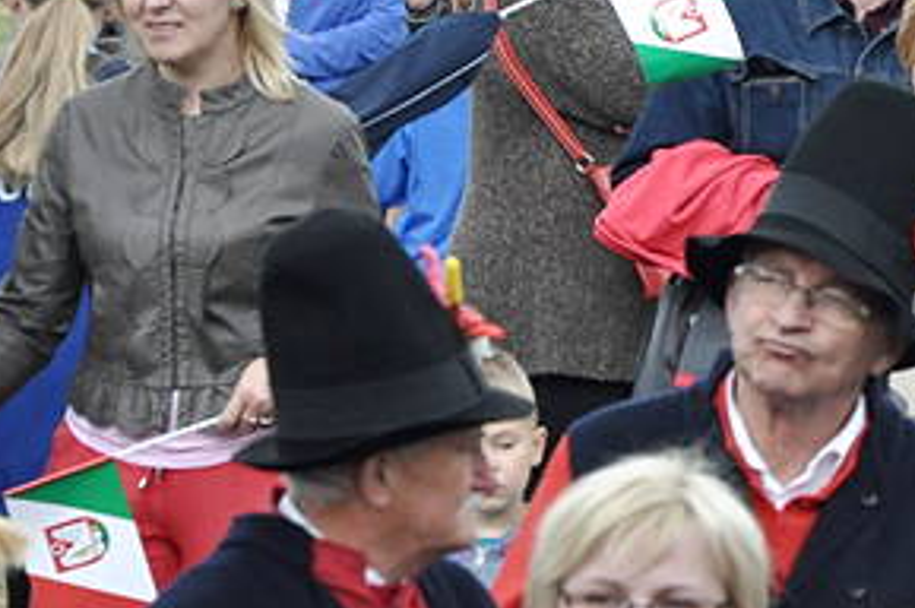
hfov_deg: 4.4
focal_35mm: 462
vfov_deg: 3.0
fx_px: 11741
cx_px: 1219
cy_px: 268
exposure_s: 1/640
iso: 1250
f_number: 6.3
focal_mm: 105
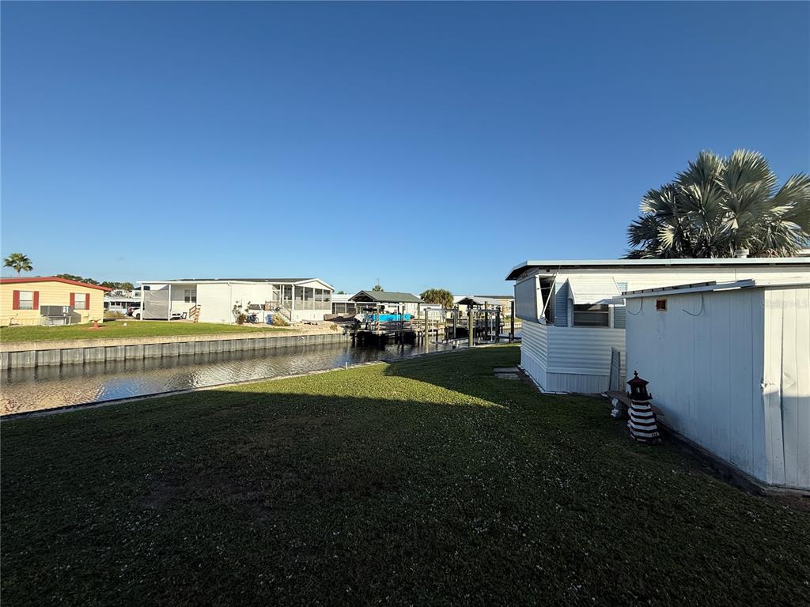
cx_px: 405
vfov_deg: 85.7
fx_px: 328
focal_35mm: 14
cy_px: 304
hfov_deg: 102.1
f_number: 2.2
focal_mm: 2.22
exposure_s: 1/2092
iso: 50
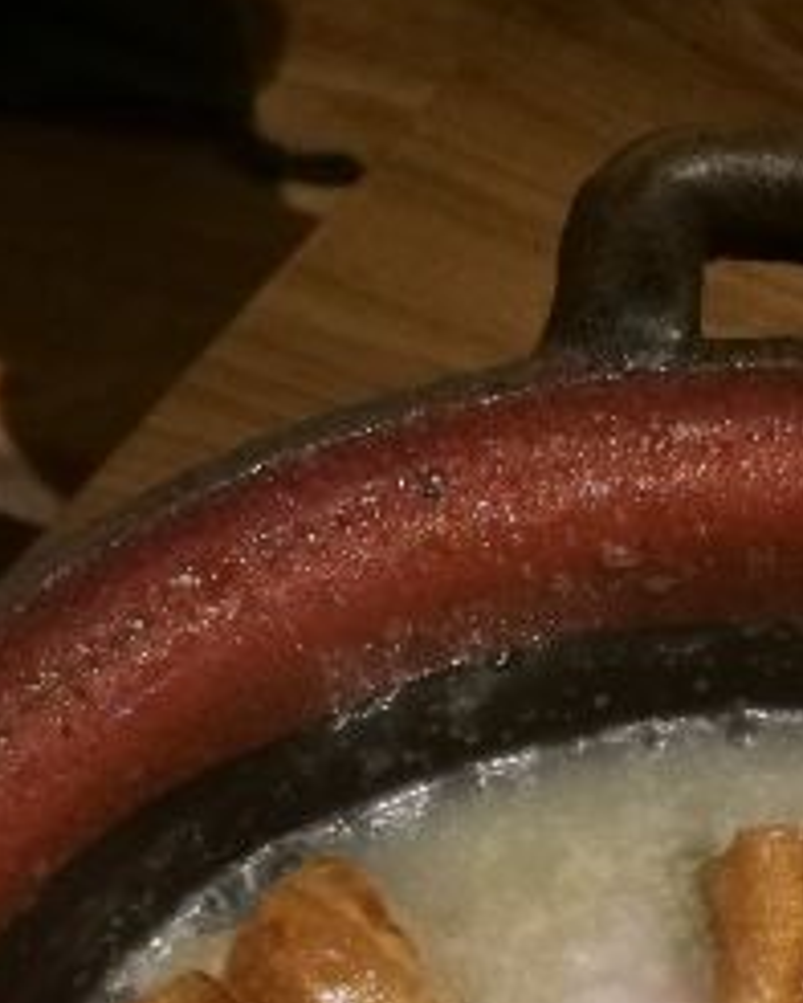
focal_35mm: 75
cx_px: 785
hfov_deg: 19.9
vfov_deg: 22.5
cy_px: 1321
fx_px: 2227
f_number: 2.2
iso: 320
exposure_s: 1/33.3
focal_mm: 4.5
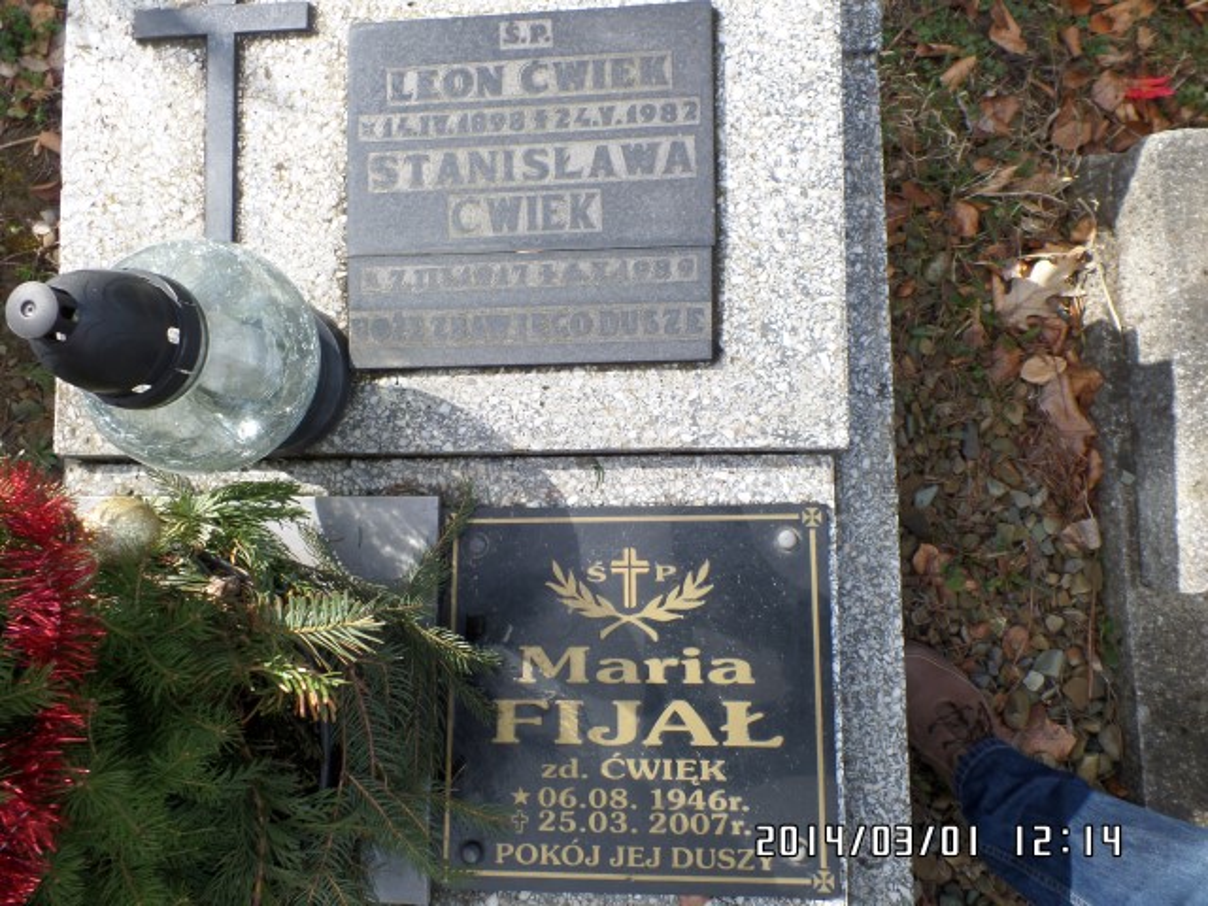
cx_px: 604
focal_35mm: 23
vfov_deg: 58.9
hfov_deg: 73.9
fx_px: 803
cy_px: 453
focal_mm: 4.1
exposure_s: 1/250
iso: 100
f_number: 3.5
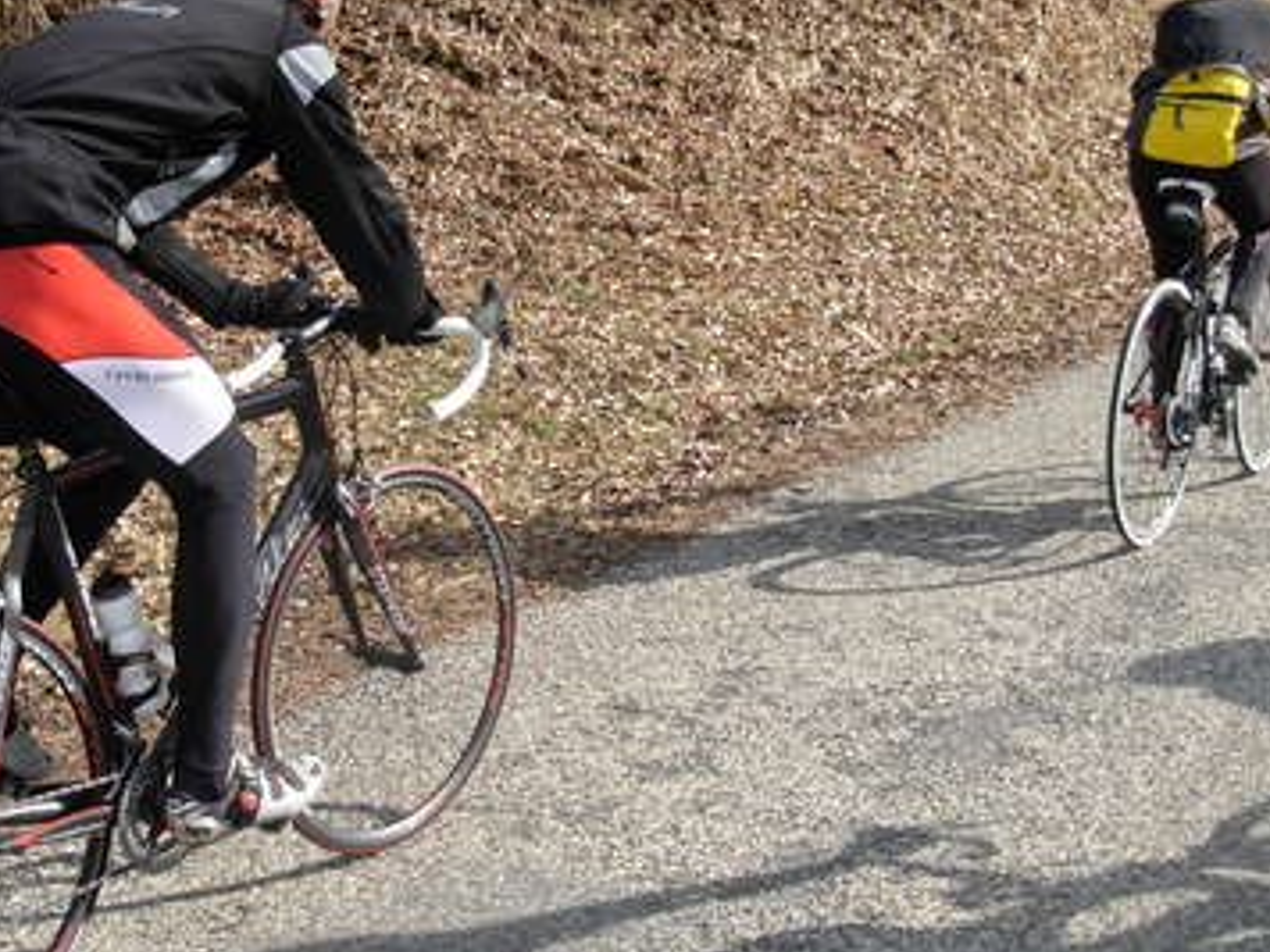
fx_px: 2348
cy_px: 396
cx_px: 485
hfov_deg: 30.2
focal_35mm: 64
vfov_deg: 22.9
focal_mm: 6.3
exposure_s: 1/645
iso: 79
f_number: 2.9
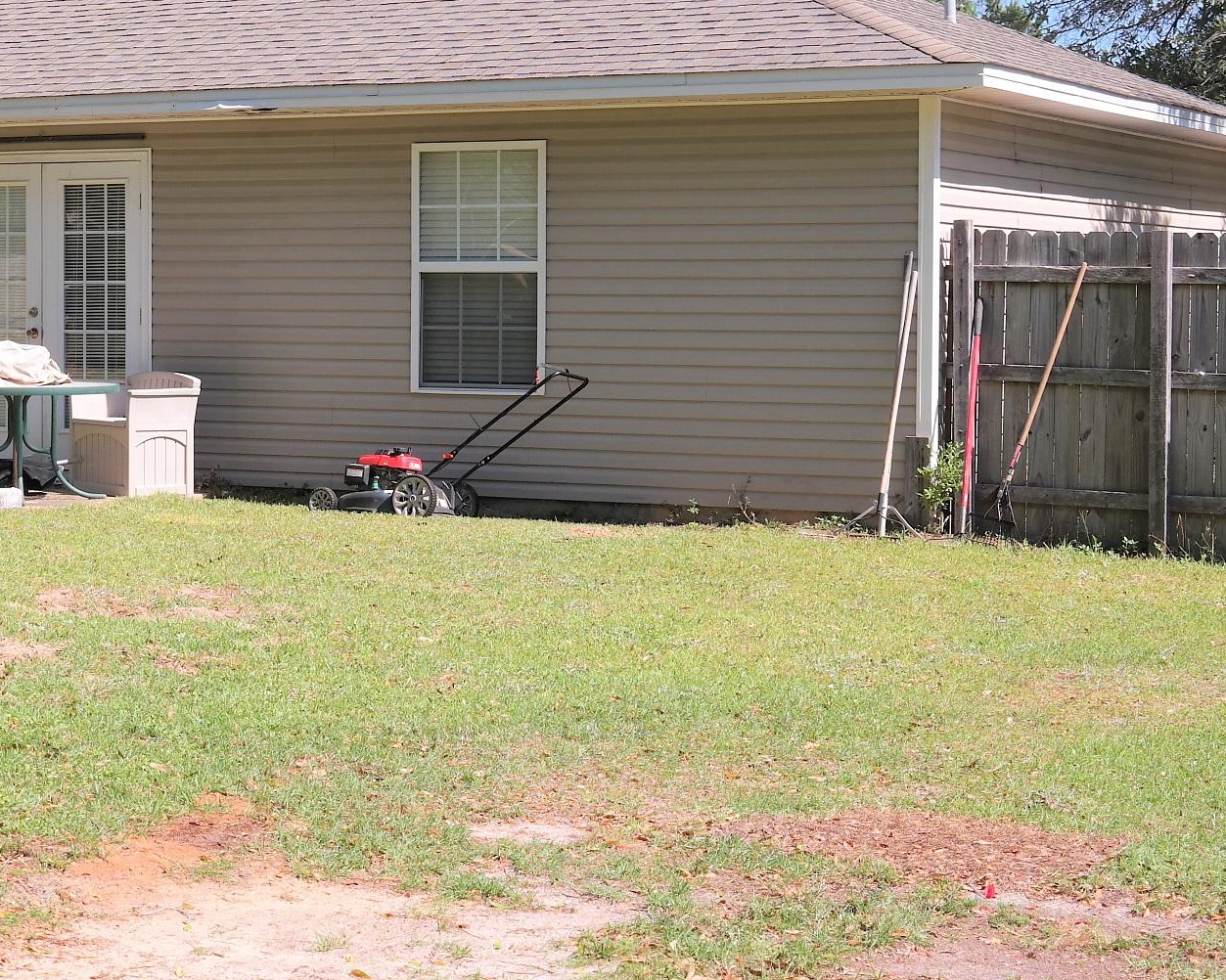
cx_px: 239
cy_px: 346
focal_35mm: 82
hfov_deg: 22.9
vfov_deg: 18.7
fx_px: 2975
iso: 100
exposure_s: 1/320
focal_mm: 26
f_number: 6.3
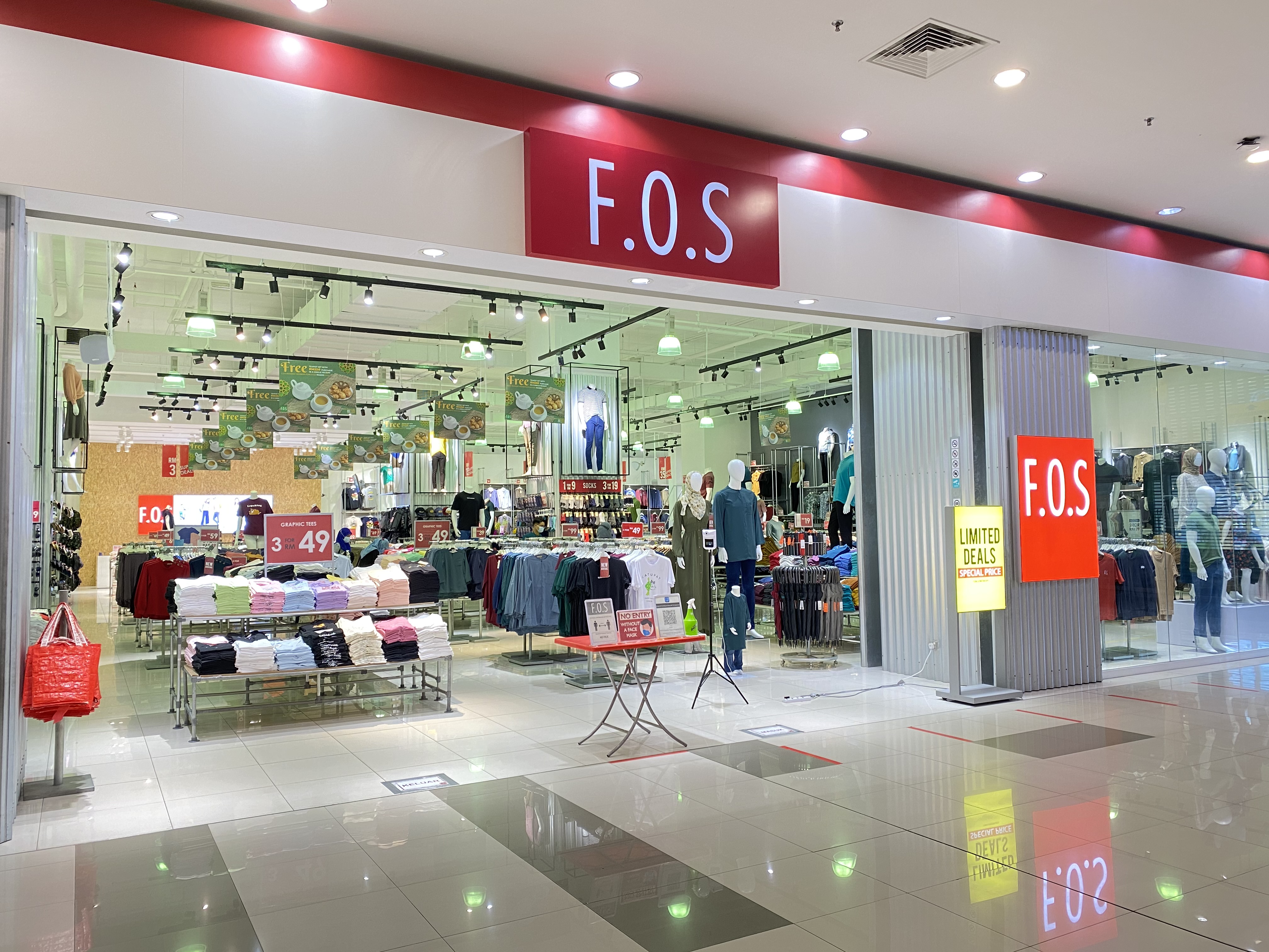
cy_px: 476
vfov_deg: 53.1
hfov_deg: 67.3
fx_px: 953
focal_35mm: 26
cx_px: 634
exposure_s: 1/50
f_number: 1.8
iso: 100
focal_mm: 4.25
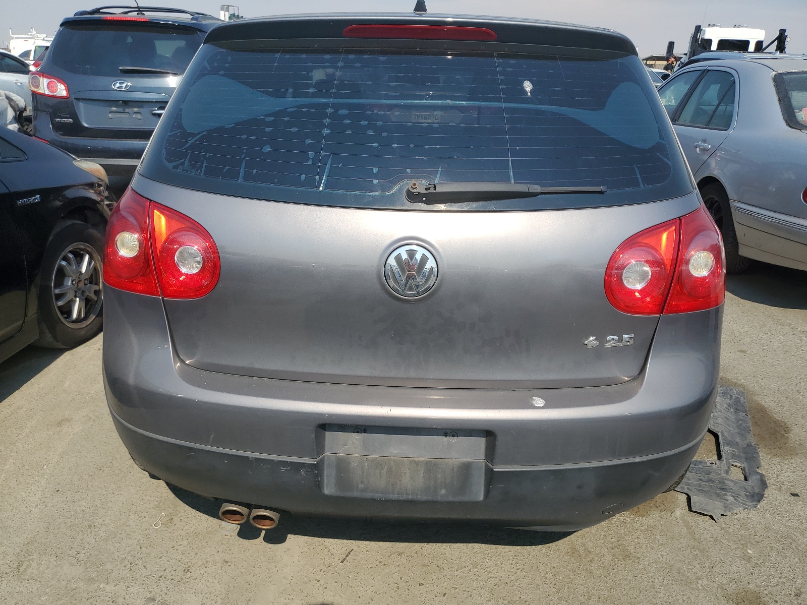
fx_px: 606
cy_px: 302
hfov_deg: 67.3
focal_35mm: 26
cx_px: 404
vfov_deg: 53.1
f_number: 1.5
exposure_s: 1/3333
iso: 50
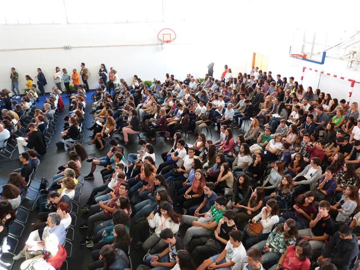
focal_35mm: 25
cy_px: 135
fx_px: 260
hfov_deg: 69.4
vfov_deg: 54.9
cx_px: 180
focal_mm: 4.5
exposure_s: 1/50
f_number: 2.8
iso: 400
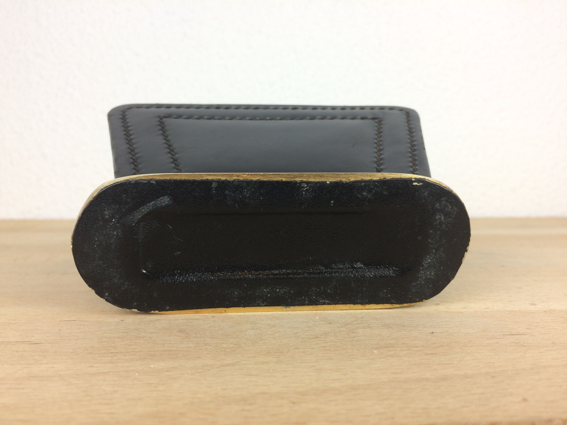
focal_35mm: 29
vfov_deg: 48.2
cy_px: 212
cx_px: 284
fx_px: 475
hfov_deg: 61.7
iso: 40
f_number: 2.2
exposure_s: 1/50
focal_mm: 4.15
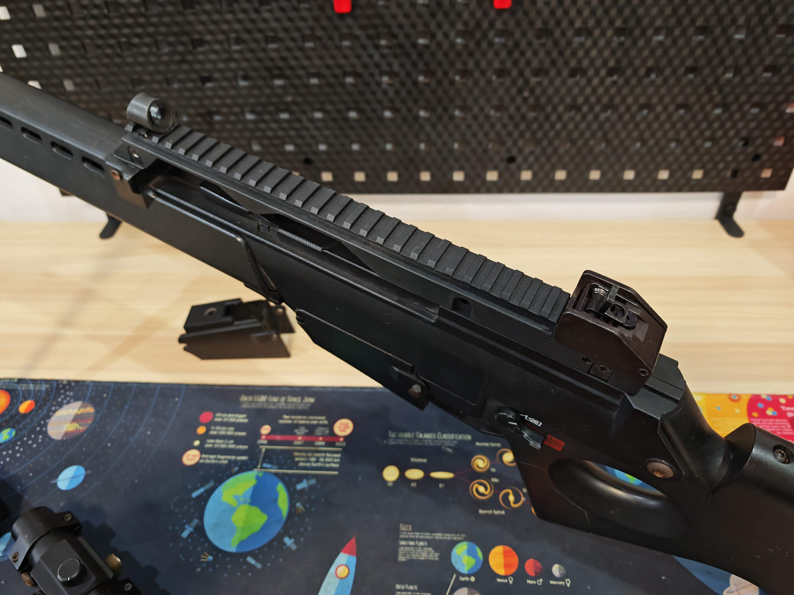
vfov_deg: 56.8
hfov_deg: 71.6
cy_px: 298
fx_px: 550
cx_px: 397
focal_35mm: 24
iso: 200
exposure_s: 1/33
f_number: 2
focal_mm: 6.83
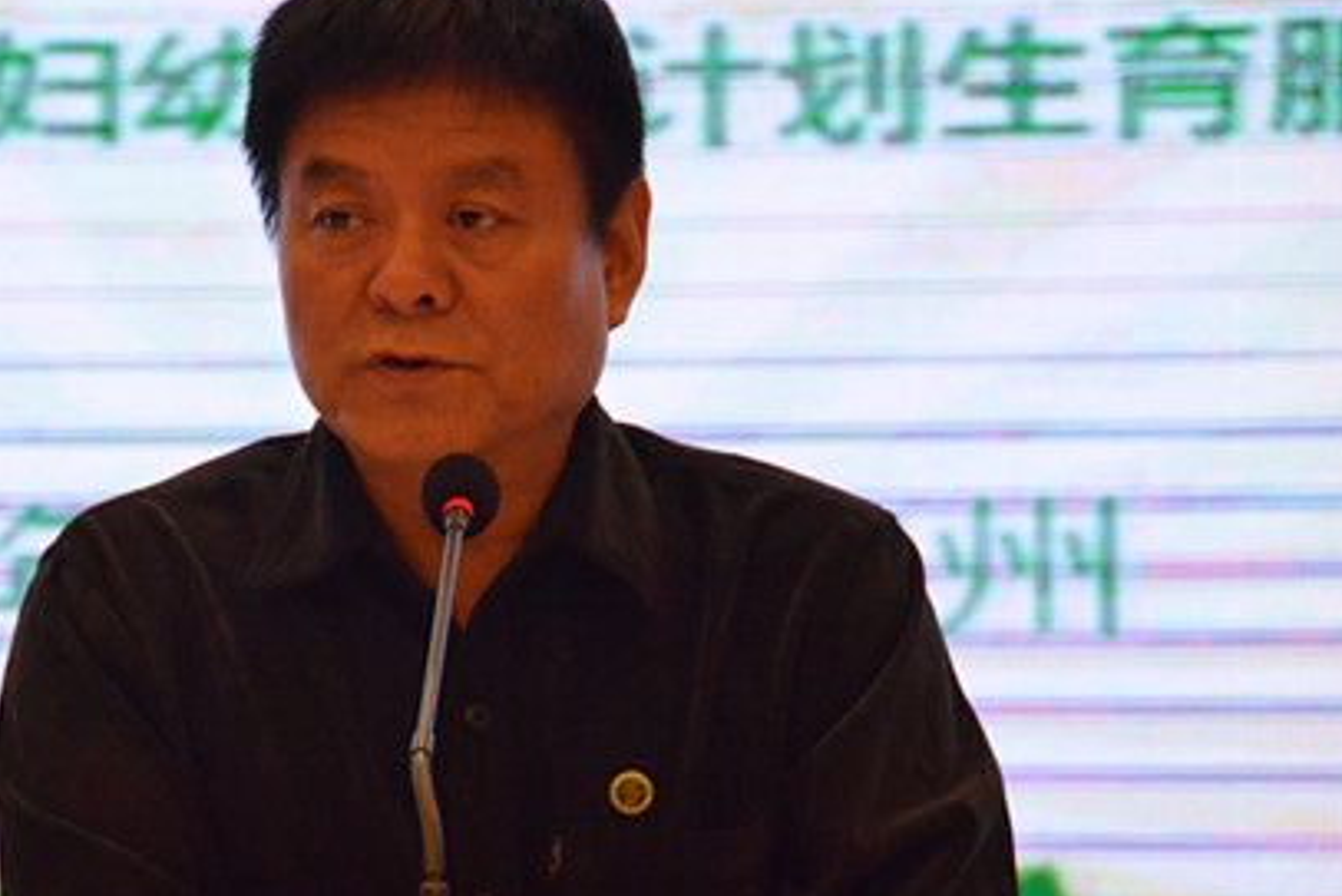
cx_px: 459
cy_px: 555
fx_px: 7421
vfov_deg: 6.9
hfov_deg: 10.3
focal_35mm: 199
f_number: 5.3
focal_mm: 90
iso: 6400
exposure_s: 1/500
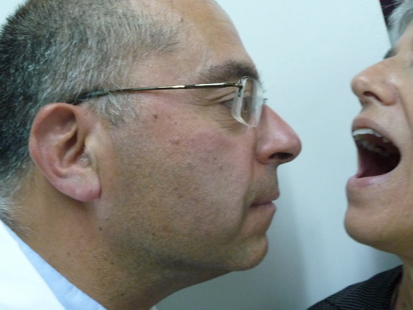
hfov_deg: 43.9
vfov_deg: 33.6
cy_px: 155
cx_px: 206
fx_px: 513
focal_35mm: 43
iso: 400
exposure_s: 1/15
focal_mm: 5.3
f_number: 3.5
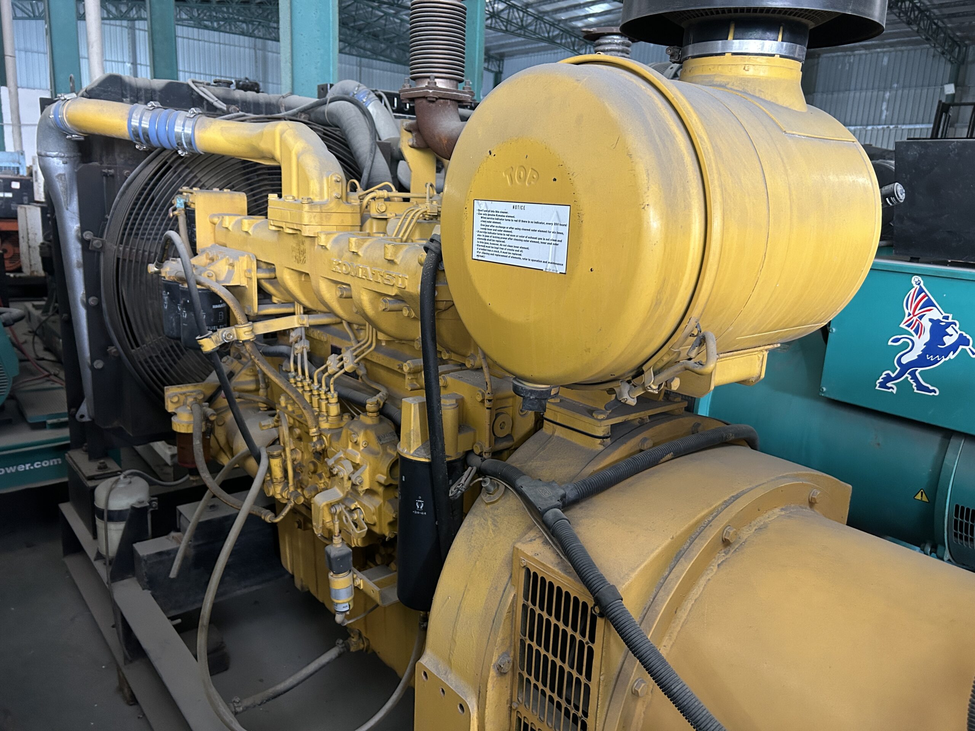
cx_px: 488
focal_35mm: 26
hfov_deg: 67.3
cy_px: 366
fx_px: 732
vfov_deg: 53.1
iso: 400
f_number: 1.5
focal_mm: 5.7
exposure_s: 1/33
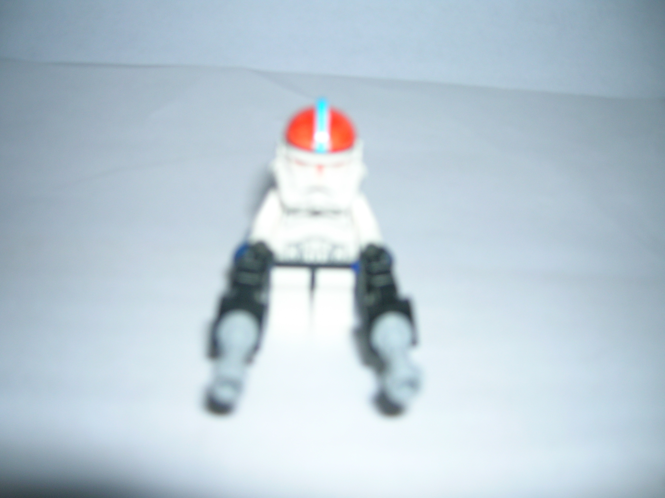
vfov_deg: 41.8
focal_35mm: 34
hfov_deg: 54.0
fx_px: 653
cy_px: 249
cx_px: 332
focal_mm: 5.7
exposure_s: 1/60.1
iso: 50
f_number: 2.9
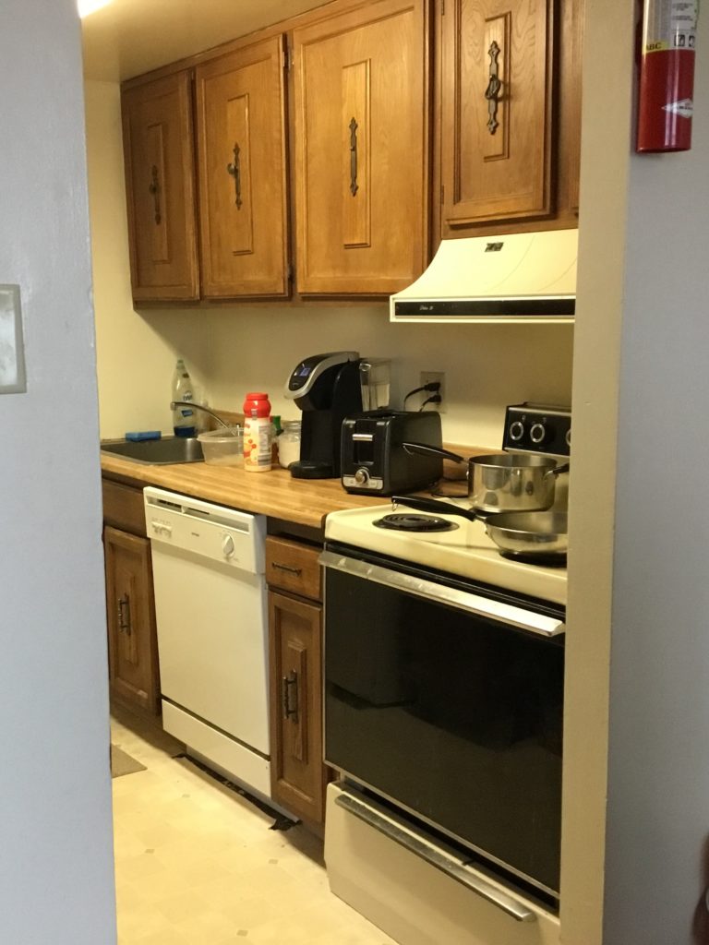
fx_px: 847
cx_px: 354
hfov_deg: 45.4
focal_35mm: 31
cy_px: 472
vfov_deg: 58.4
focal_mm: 3.3
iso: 200
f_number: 2.4
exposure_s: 1/30
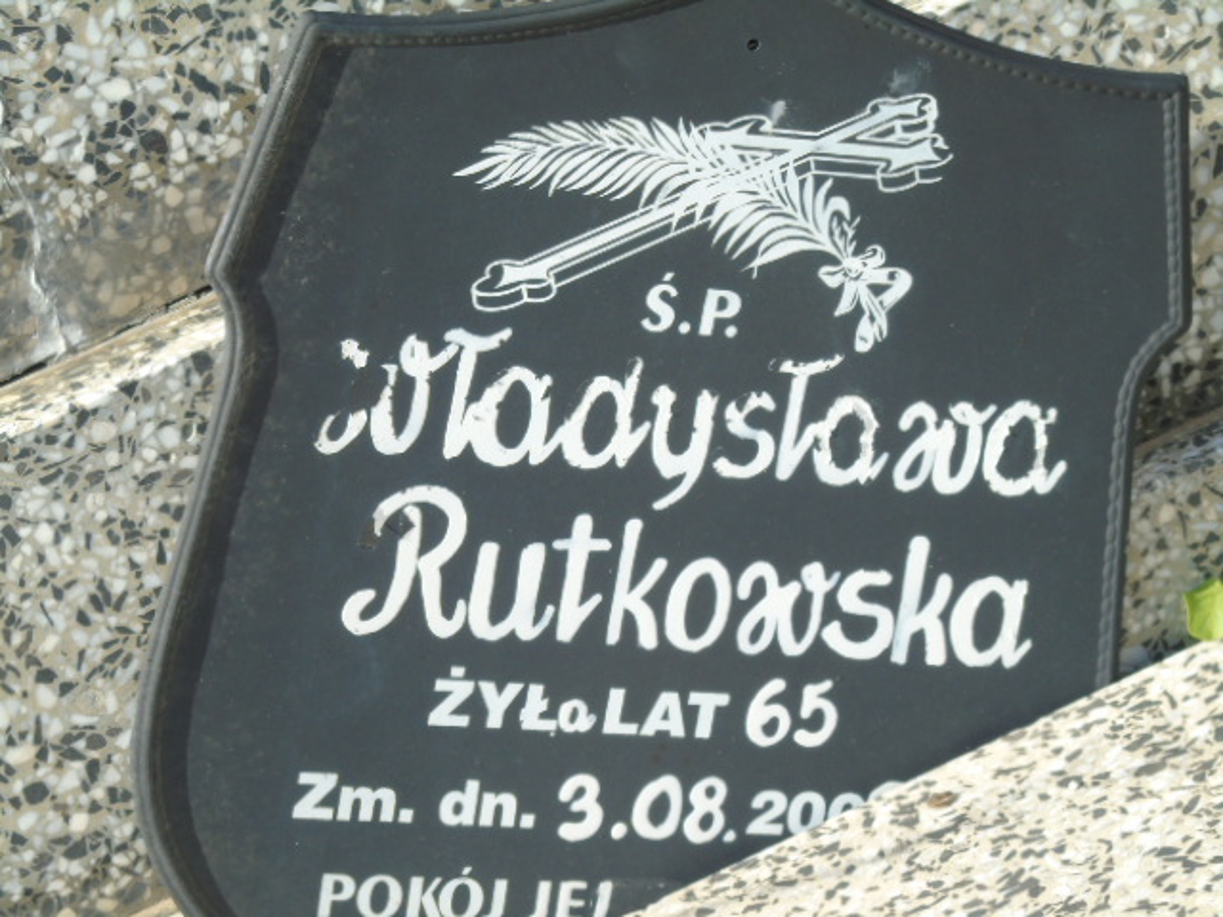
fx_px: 12825
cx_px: 612
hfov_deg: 5.5
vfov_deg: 4.1
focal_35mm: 363
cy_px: 458
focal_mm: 65
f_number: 5.2
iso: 80
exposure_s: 1/200
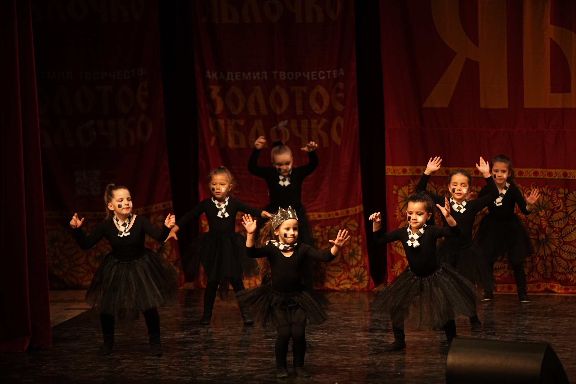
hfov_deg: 11.7
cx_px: 288
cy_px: 192
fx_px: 2800
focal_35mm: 175
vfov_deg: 7.8
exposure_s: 1/400
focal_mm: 175
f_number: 2.8
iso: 1600
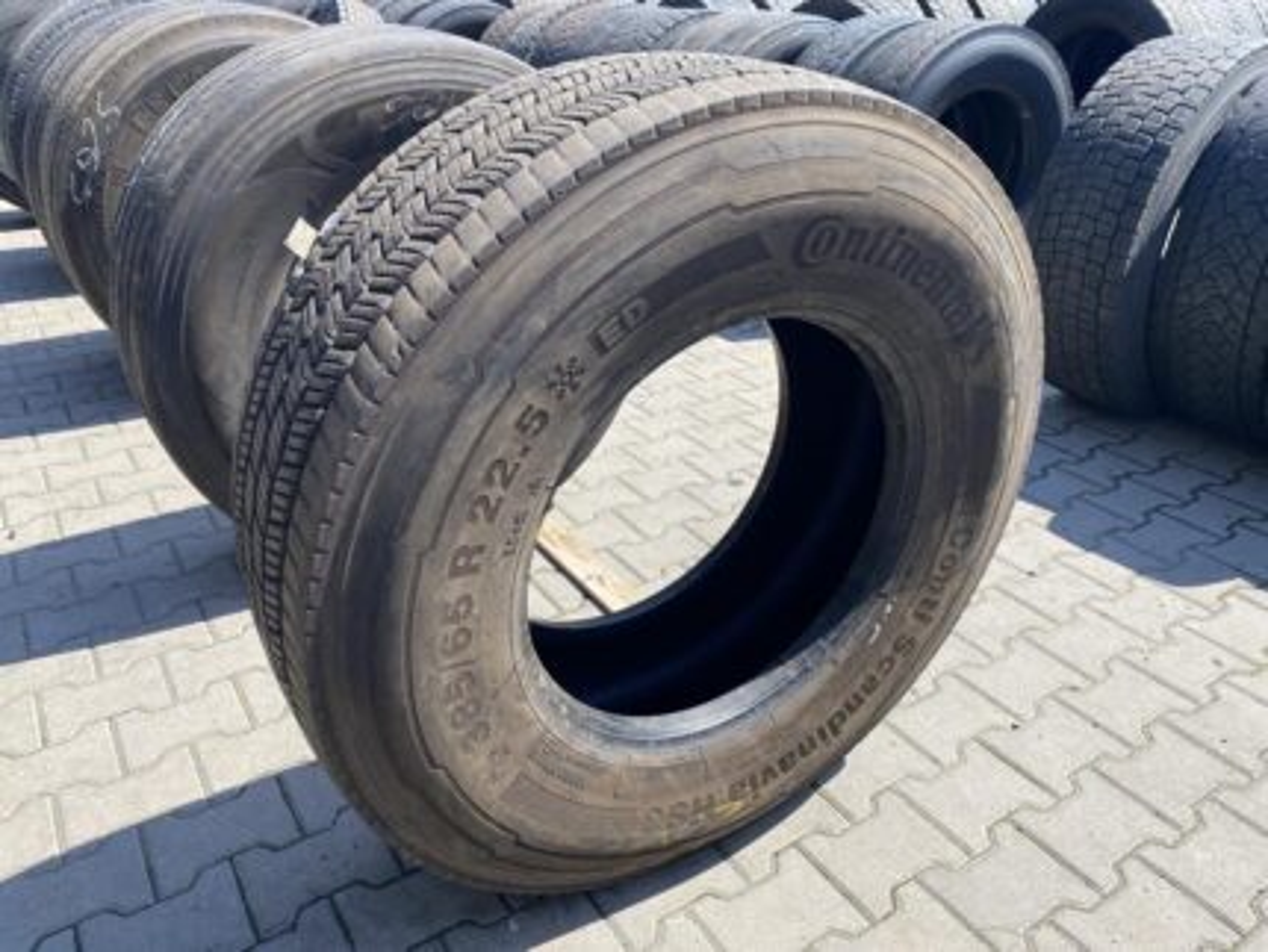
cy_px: 476
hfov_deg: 67.3
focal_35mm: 26
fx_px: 953
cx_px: 634
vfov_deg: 53.1
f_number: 1.8
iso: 32
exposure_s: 1/949
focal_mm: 4.25
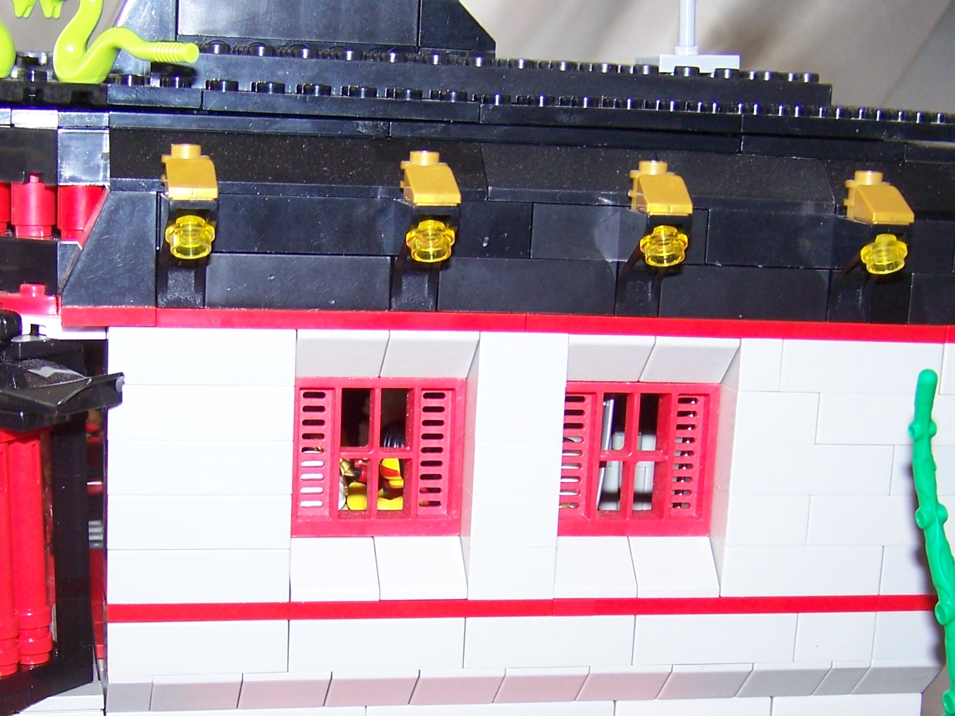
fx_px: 1931
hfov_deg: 27.7
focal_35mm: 70
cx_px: 408
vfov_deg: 20.7
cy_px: 592
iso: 80
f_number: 2.8
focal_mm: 6.3
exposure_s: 1/60
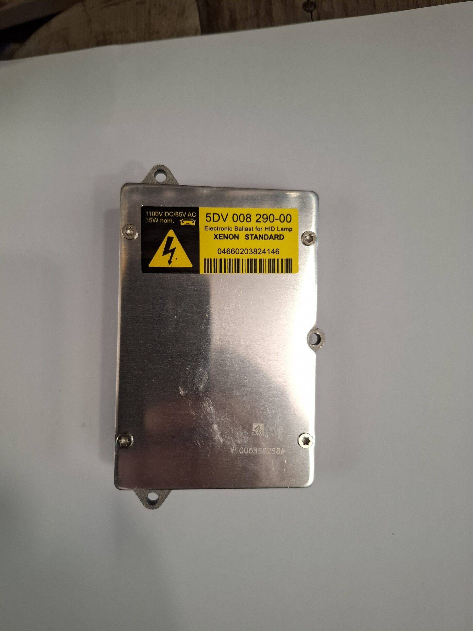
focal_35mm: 23
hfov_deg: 58.9
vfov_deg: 73.9
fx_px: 419
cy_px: 316
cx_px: 236
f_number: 1.8
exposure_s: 1/100
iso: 320
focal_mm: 5.54
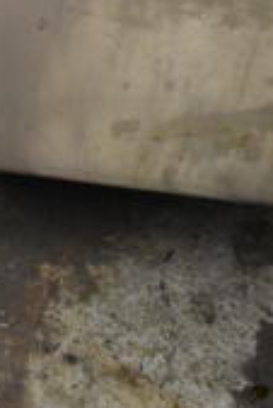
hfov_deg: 9.3
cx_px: -51
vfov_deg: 12.2
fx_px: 1657
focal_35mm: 146
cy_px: -448
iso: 3600
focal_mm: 18
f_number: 3.5
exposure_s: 1/30
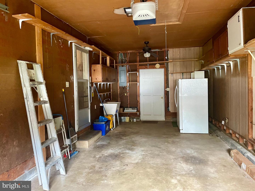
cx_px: 128
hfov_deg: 67.3
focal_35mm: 26
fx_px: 192
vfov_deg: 53.1
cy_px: 96
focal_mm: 4.2
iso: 500
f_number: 1.6
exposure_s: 1/60
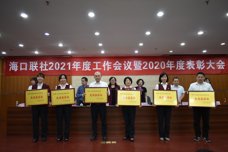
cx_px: 114
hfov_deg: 67.4
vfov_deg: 47.9
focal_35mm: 27
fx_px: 171
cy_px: 76
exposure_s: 1/60
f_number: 3.5
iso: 1250
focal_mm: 18
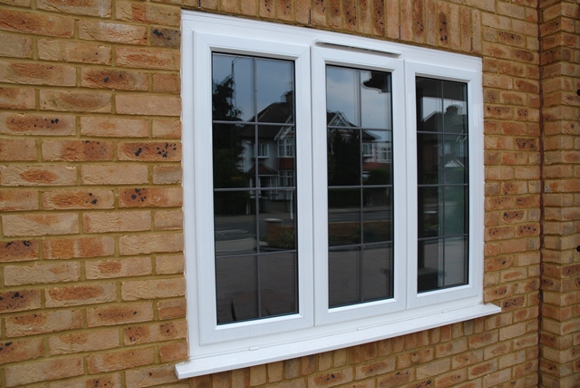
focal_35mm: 27
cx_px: 290
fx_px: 435
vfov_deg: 48.0
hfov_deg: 67.3
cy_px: 194
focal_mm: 18
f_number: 7.1
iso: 100
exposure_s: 1/180
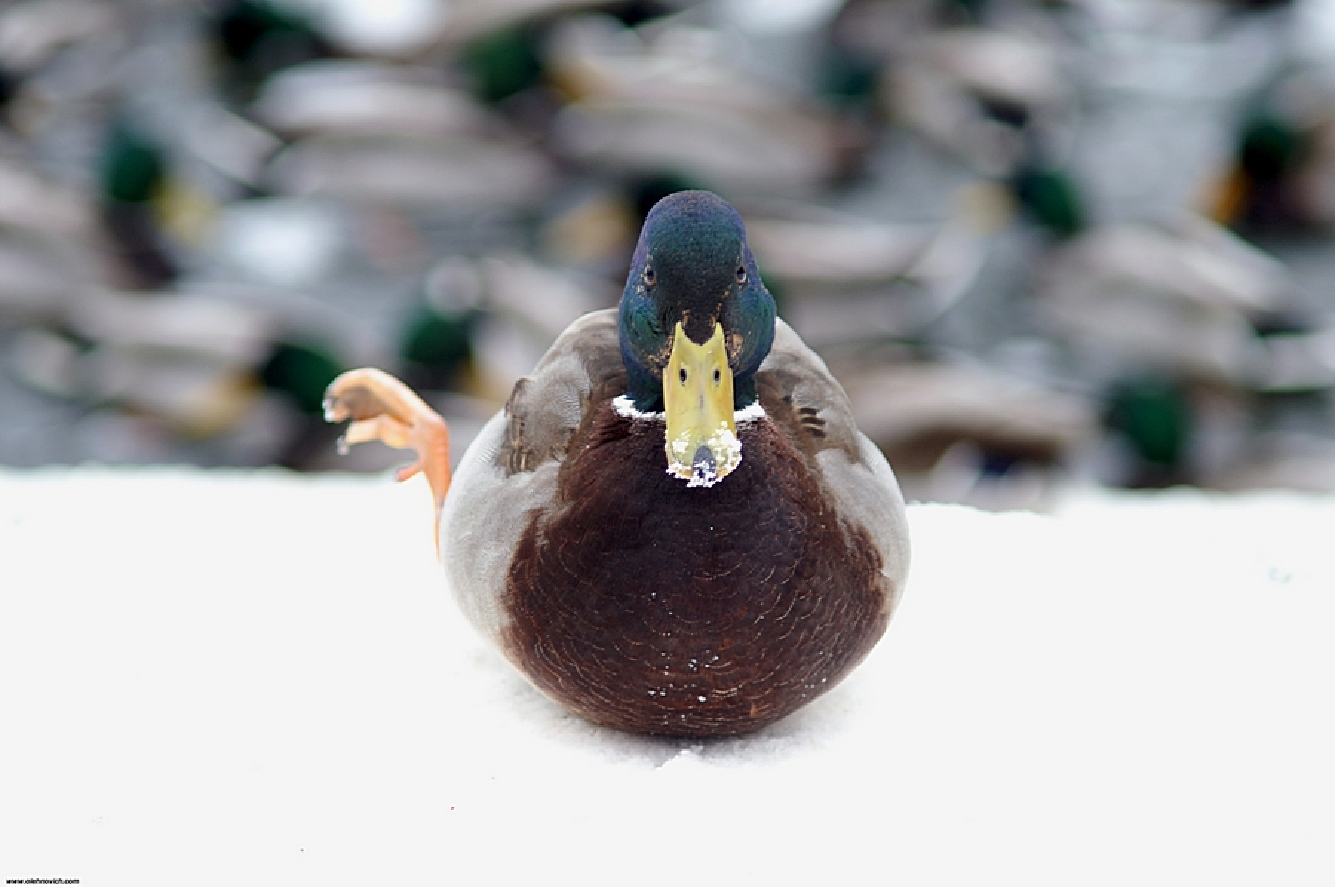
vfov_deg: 7.6
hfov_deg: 11.4
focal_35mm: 180
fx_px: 6668
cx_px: 668
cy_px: 444
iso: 200
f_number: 4
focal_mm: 120
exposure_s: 1/40
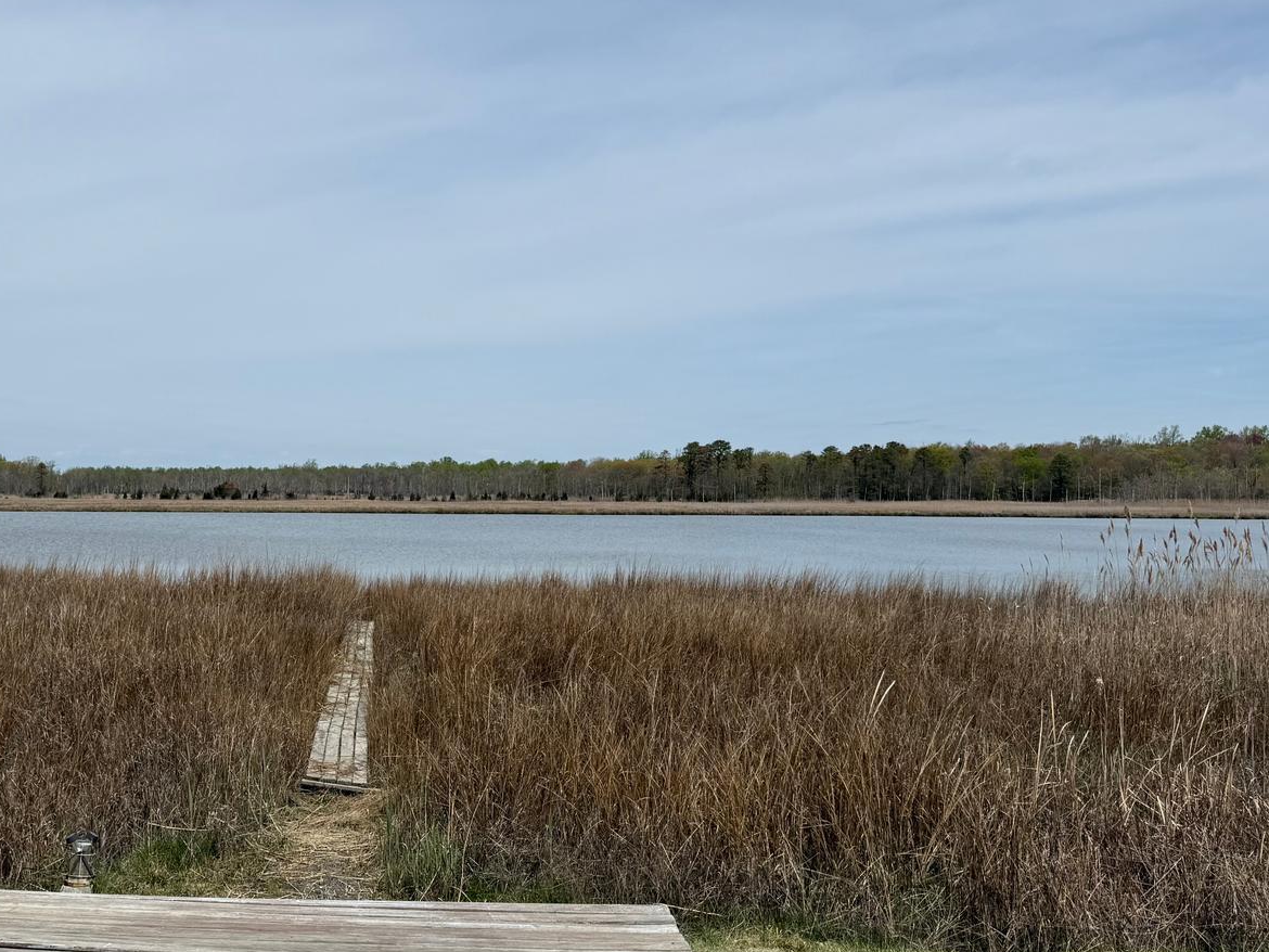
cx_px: 386
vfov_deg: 34.3
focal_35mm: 42
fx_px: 1540
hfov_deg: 43.9
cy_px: 442
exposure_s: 1/6711
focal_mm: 6.76
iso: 80
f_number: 1.78
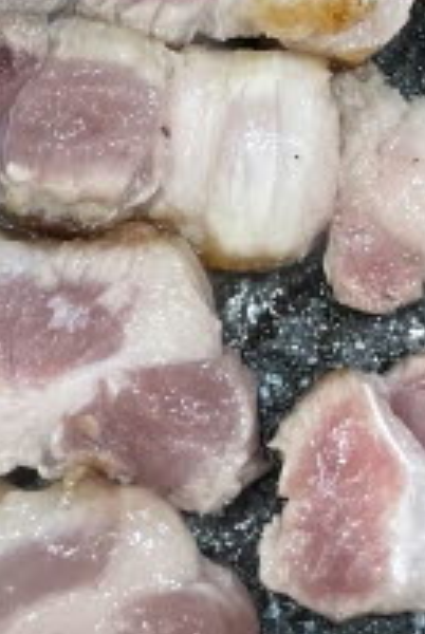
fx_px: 1906
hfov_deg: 12.7
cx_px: 235
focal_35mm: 108
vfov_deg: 17.4
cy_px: -250
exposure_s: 1/60
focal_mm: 4.2
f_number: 1.6
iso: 160
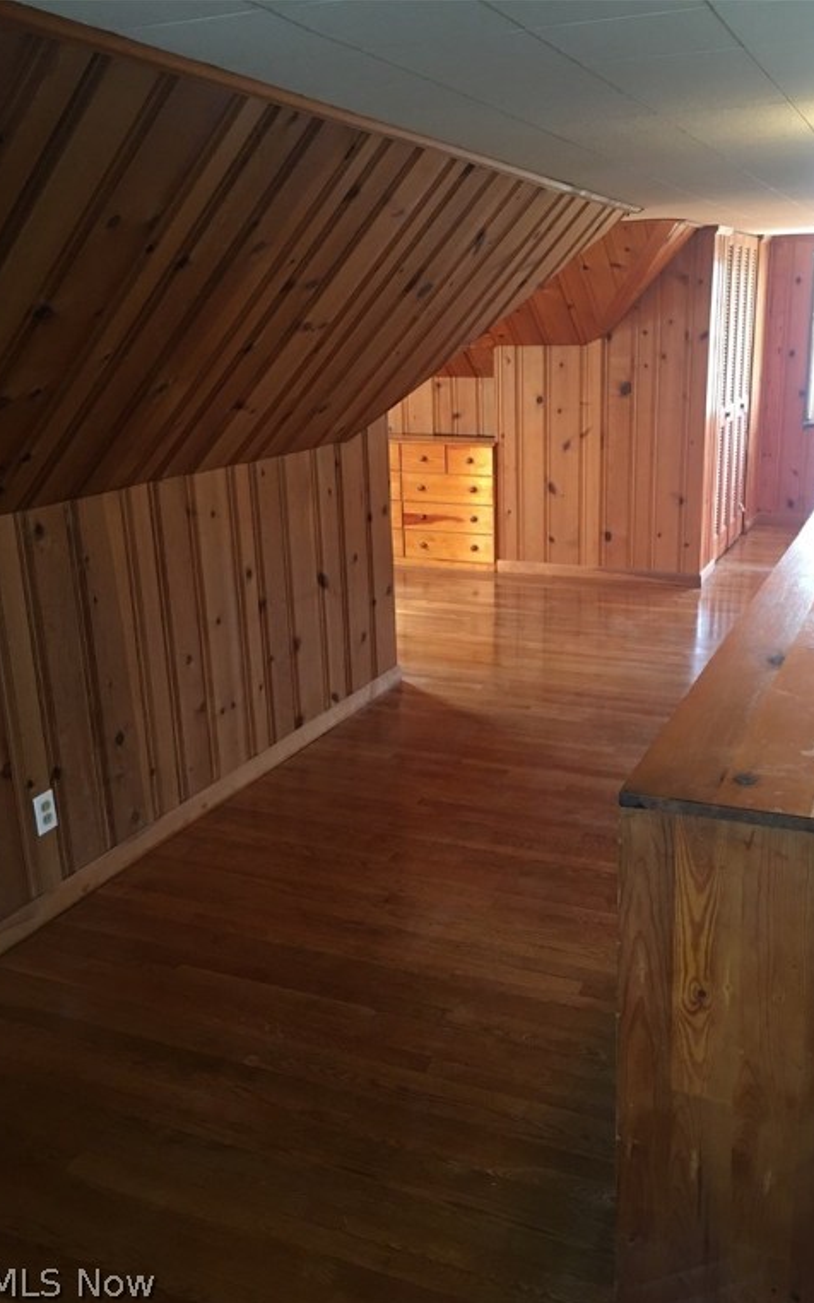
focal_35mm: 31
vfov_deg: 61.2
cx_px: 470
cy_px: 655
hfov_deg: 40.5
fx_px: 1101
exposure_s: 1/15
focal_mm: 4.15
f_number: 2.2
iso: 80
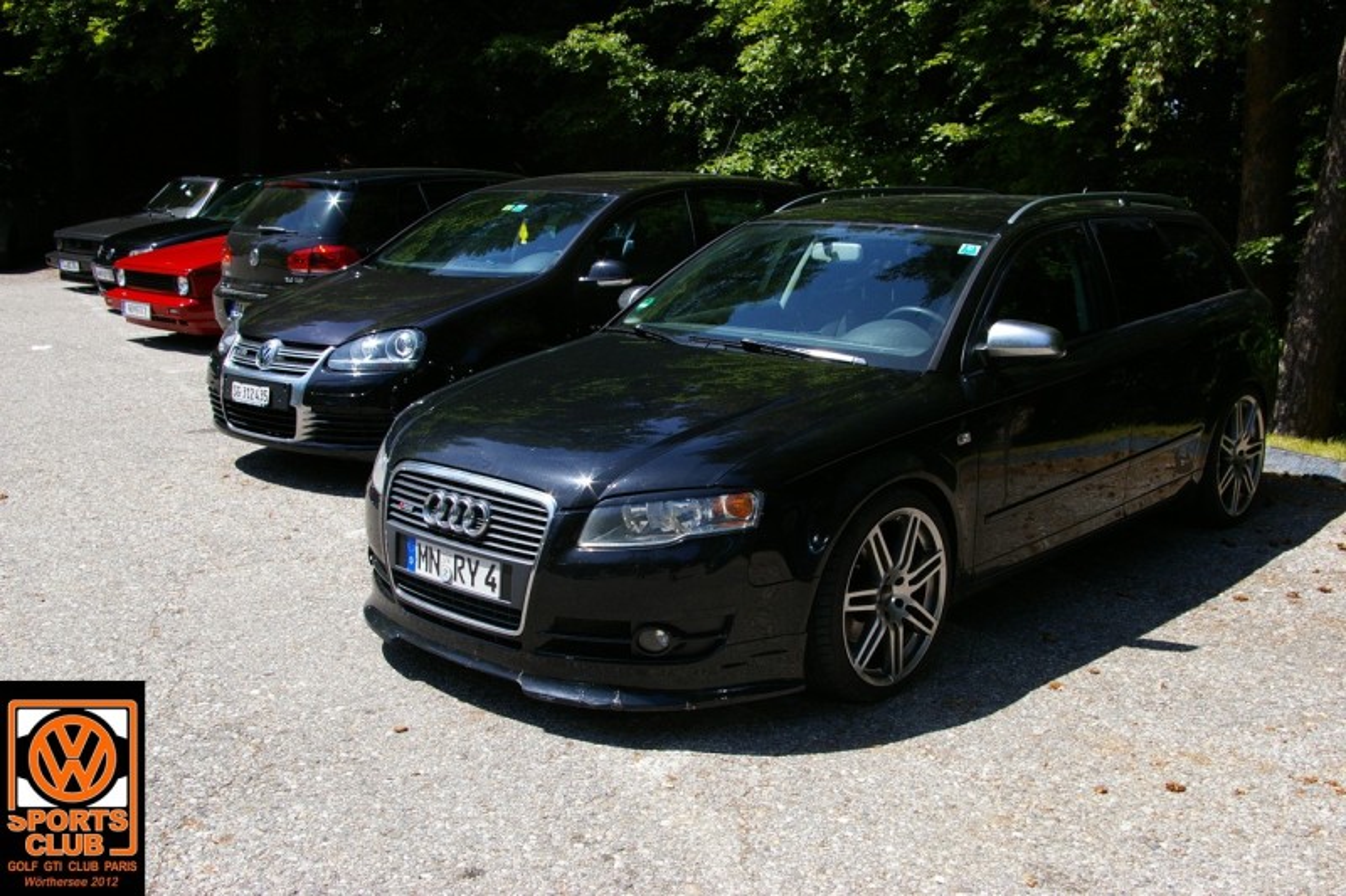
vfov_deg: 36.9
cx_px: 673
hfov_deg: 53.1
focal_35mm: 36
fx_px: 1346
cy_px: 448
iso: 200
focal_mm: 24
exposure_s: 1/180
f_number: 8
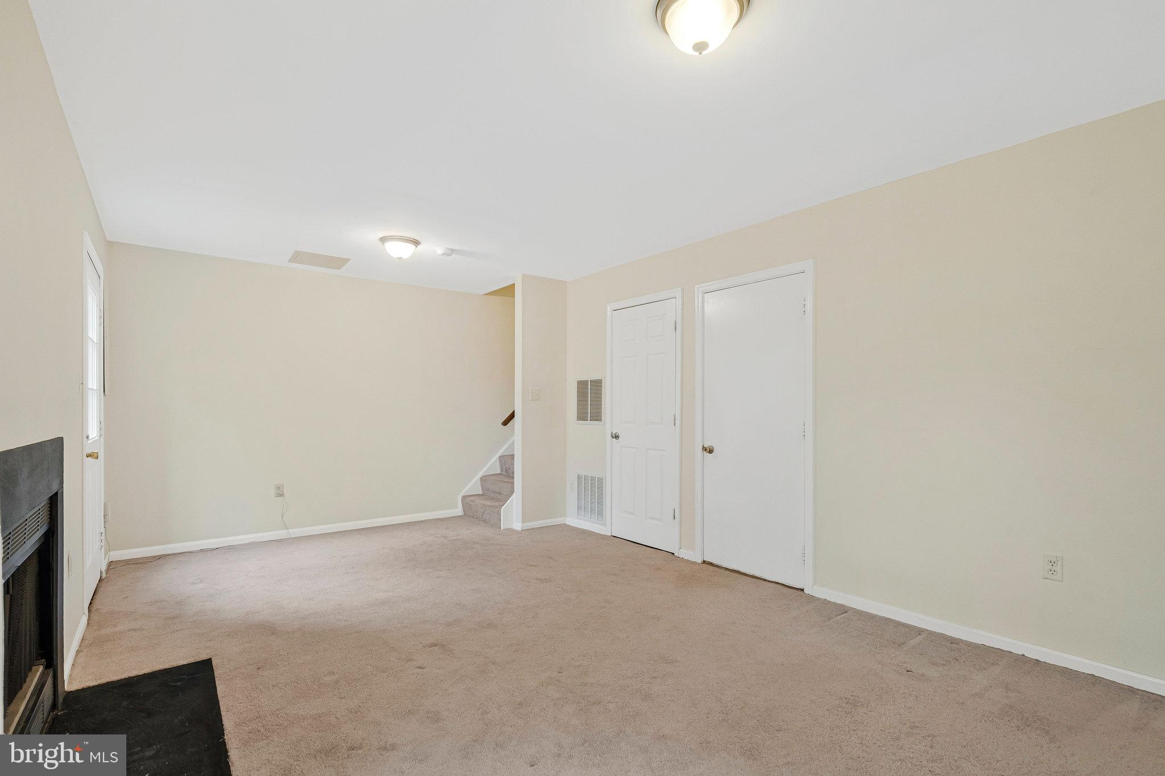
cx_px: 582
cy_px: 388
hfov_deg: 96.8
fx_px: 518
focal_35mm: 16
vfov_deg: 73.7
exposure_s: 1/20
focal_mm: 16
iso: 1250
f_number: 7.1
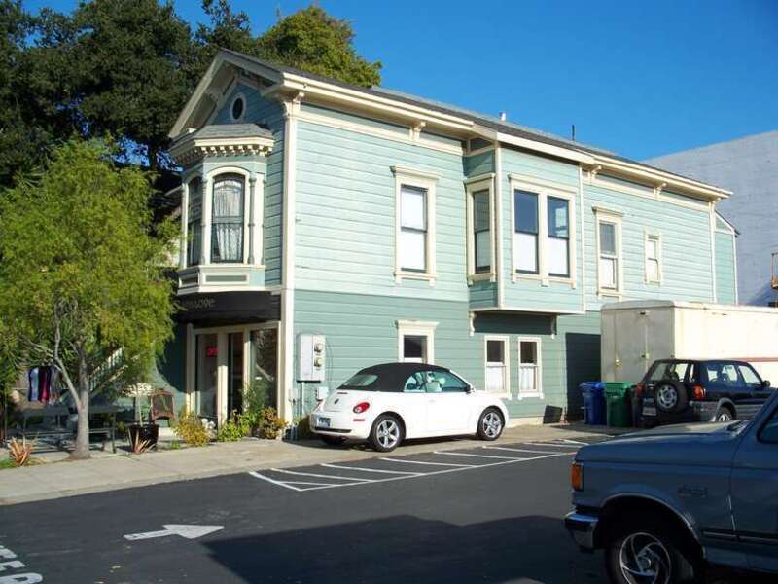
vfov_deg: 38.7
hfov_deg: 50.1
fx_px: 832
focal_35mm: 37
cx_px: 389
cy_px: 292
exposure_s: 1/500
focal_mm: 7.8
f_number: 4
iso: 64
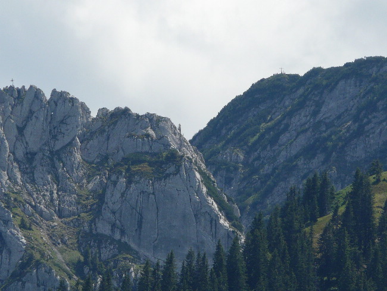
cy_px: 146
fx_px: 5335
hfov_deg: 4.2
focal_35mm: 477
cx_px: 194
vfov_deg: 3.1
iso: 100
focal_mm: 49
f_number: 6.3
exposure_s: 1/500
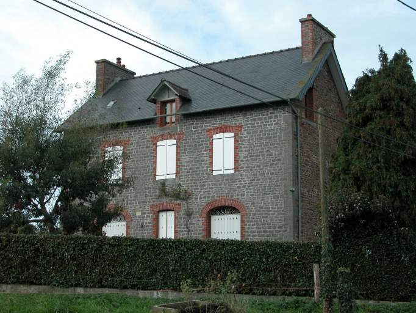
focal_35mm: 66
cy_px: 156
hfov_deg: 29.4
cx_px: 208
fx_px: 793
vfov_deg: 22.3
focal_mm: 16.8
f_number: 5.2
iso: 100
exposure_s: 1/214
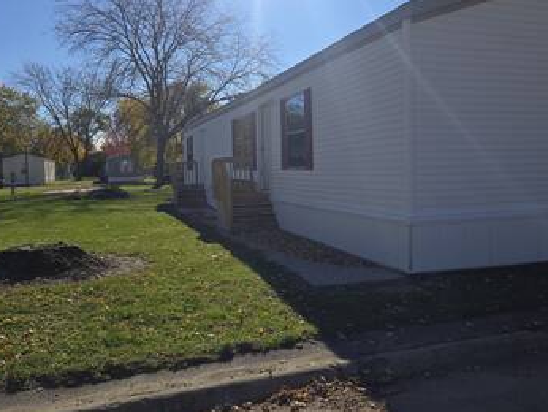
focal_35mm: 34
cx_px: 309
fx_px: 539
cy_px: 176
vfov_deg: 41.7
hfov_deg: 53.8
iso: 25
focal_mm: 5.4
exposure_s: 1/3273
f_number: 1.8
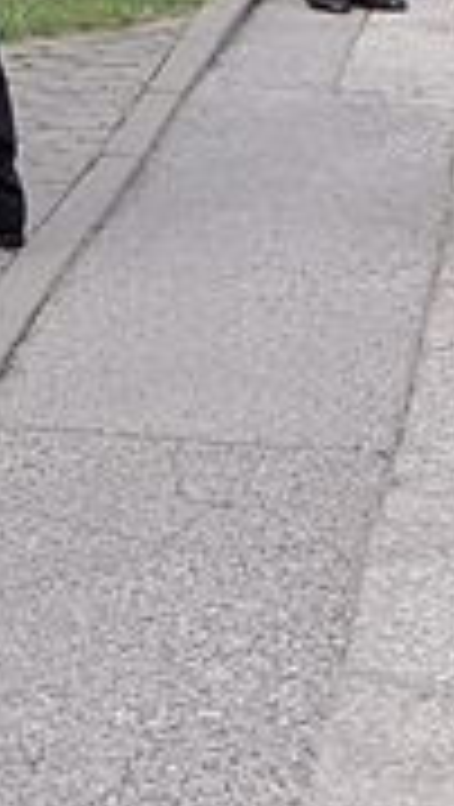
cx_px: -575
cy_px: -191
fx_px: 4462
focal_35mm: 209
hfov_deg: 5.6
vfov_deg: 10.1
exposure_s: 1/400
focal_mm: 28
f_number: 10
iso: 500
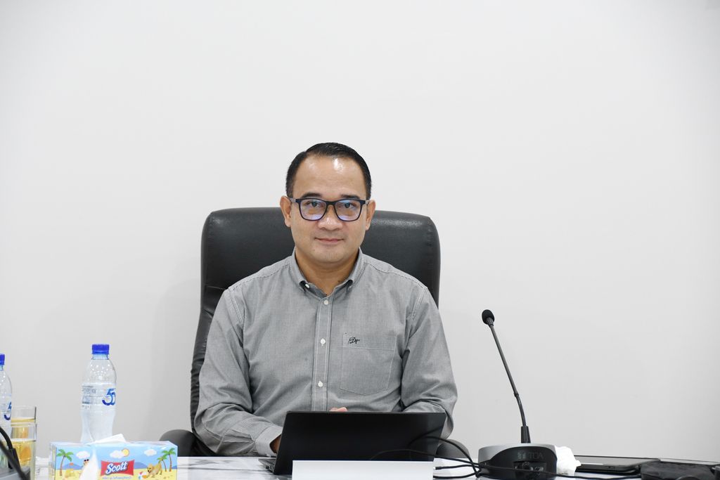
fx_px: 2700
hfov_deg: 15.2
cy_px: 240
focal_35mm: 135
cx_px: 360
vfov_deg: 10.2
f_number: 5.3
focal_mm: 90
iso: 1600
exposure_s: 1/60
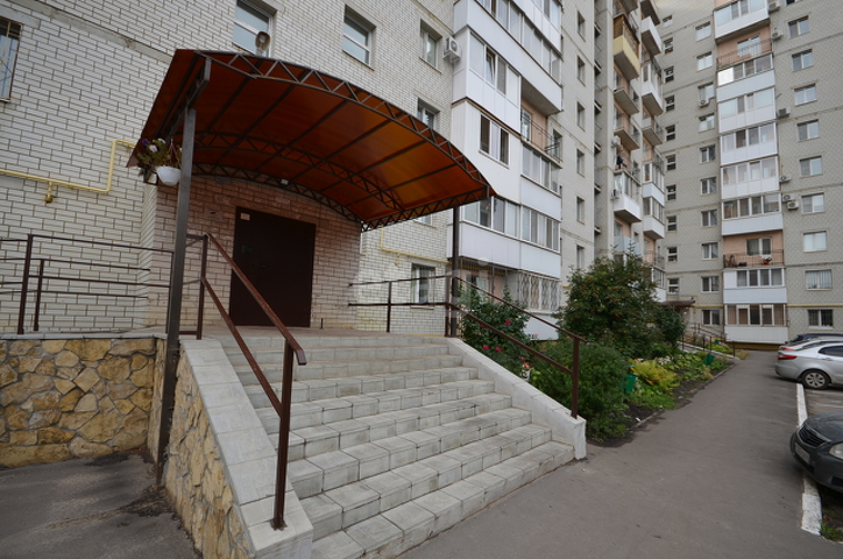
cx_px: 422
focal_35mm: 15
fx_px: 351
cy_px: 280
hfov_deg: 100.5
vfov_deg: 77.1
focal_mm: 10
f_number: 7.1
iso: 100
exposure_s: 1/125
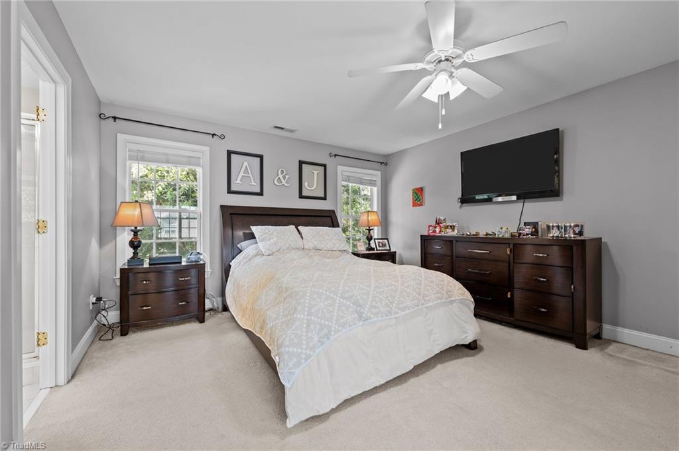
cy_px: 226
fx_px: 264
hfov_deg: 104.3
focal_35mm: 14
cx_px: 340
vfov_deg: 81.1
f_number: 7.1
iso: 400
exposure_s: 1/5
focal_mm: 14
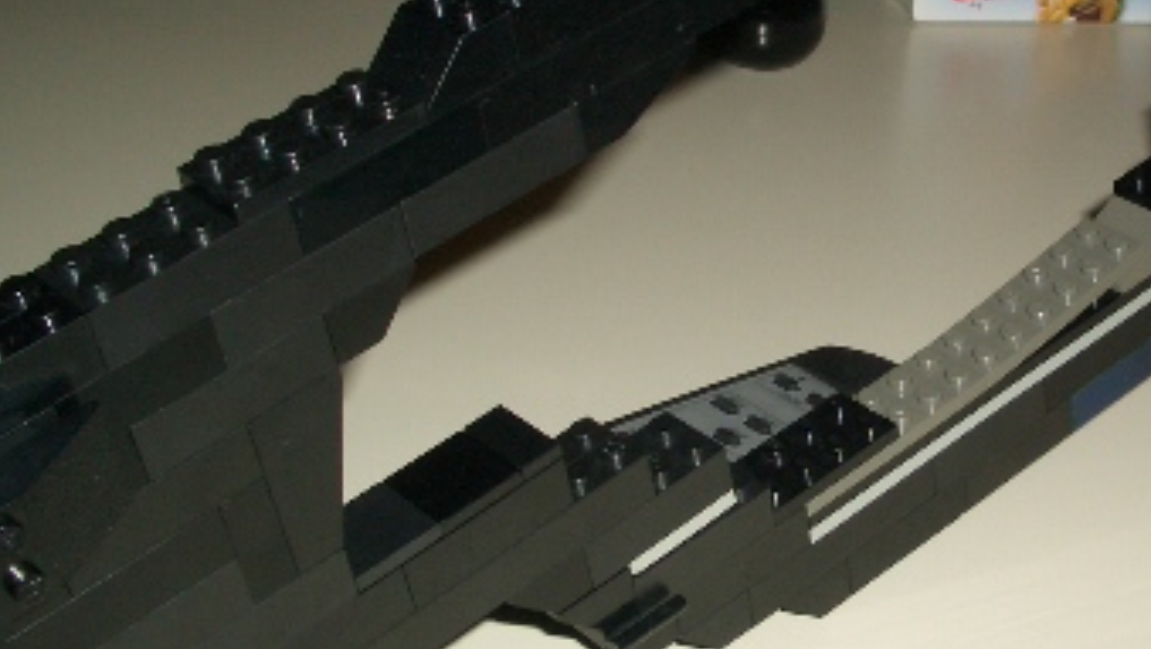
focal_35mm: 72
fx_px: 2198
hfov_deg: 29.1
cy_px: 258
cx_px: 784
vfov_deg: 16.8
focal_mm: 5.8
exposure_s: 1/60
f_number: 4.3
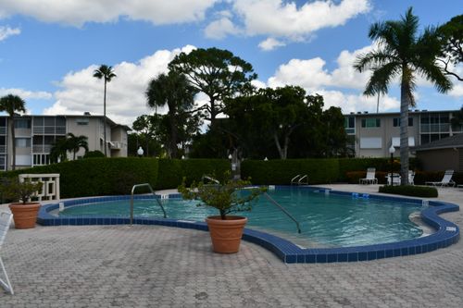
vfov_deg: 39.9
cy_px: 154
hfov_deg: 57.2
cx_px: 232
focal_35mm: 33
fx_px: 424
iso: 100
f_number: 11
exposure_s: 1/250
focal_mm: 22
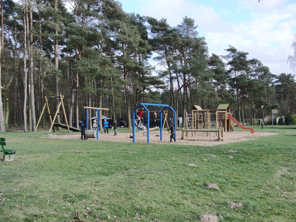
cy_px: 111
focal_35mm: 37
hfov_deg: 50.1
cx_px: 148
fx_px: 316
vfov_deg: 38.7
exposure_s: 1/320
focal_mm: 6.42
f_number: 3.6
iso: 100
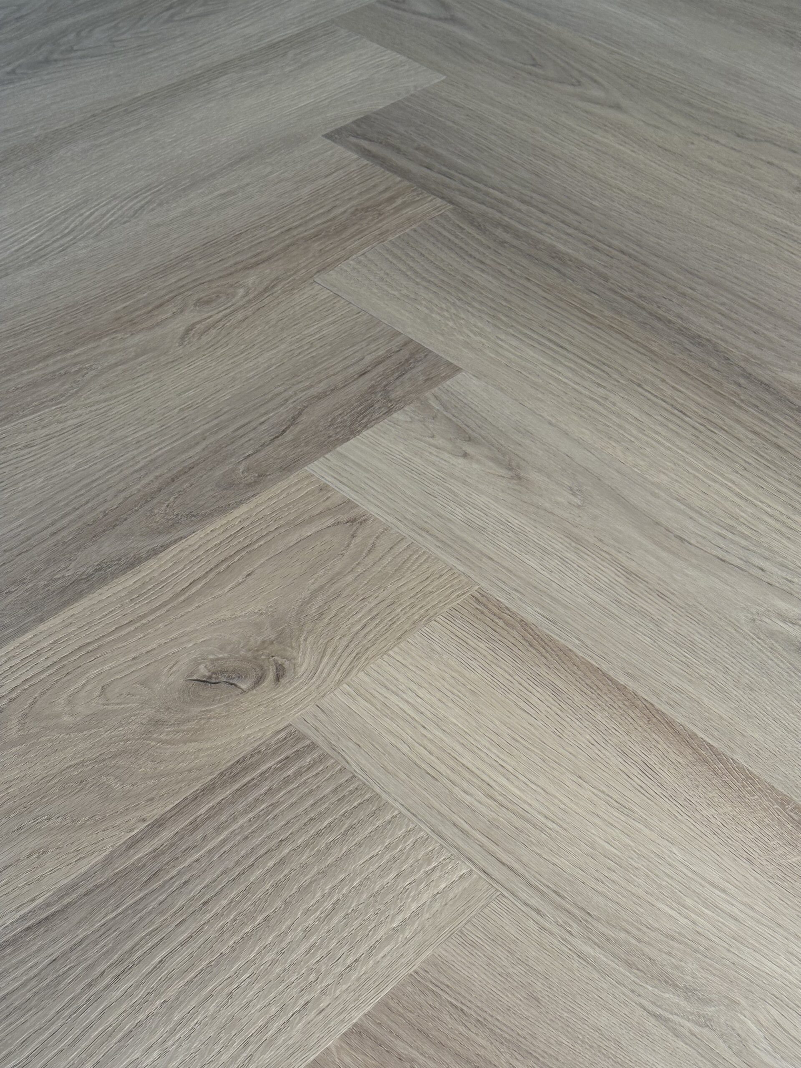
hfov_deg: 28.0
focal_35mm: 52
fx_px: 1604
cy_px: 534
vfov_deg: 36.8
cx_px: 400
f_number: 1.6
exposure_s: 1/100
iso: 80
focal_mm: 5.96
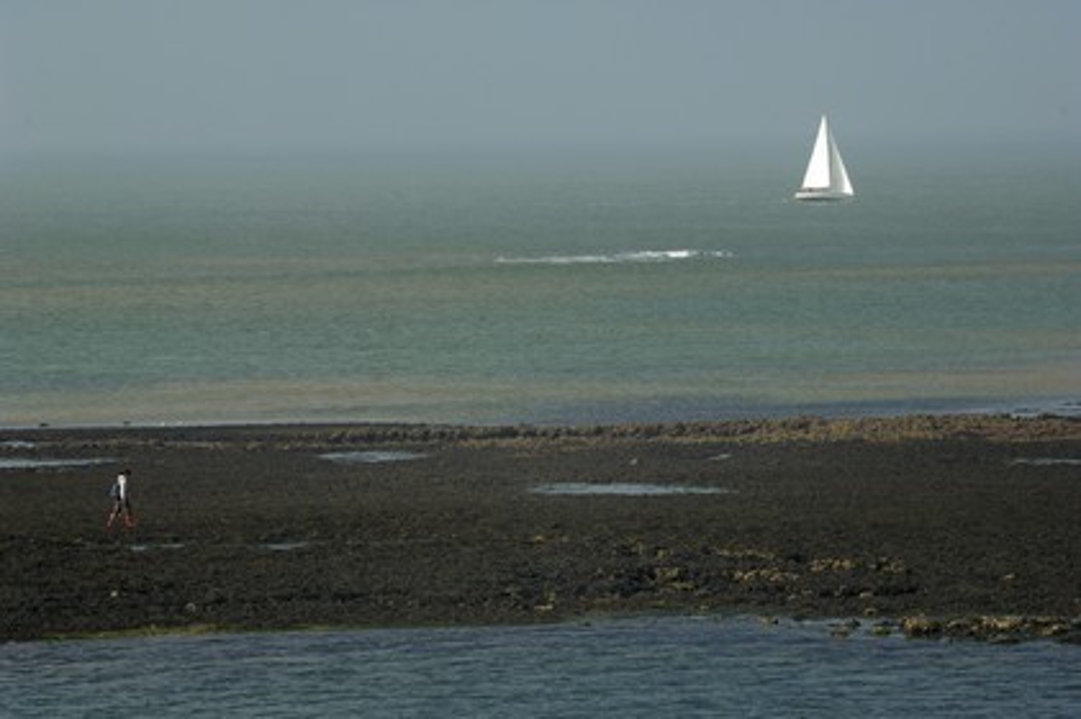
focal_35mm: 262
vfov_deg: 5.2
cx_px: 540
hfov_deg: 7.9
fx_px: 7876
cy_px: 360
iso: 100
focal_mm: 175
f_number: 9
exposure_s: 1/160
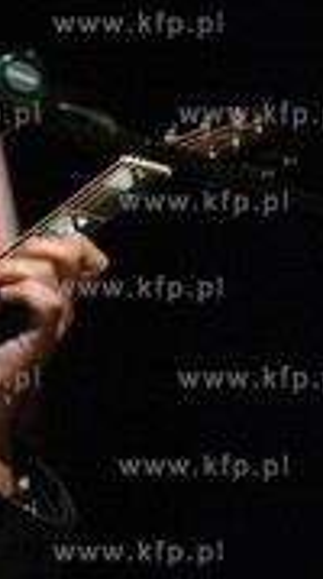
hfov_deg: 4.3
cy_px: 419
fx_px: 4301
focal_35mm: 281
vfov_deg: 7.7
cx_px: -239
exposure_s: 1/100
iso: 800
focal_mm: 80
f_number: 3.2
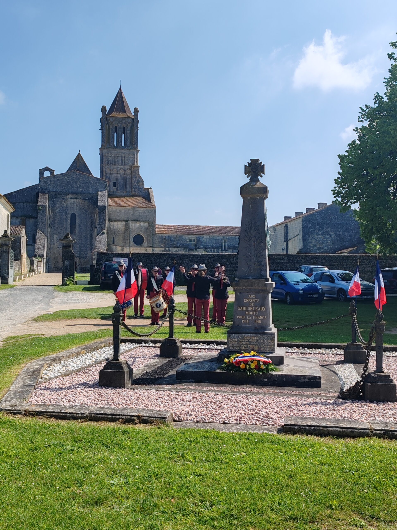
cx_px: 198
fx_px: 612
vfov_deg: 46.8
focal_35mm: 40
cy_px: 265
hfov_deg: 36.0
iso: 50
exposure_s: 1/800
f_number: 1.9
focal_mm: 6.12
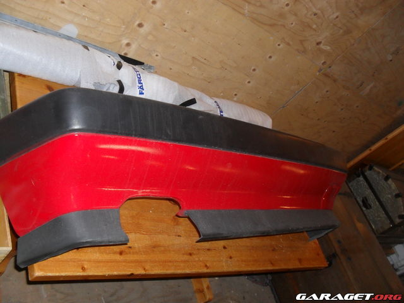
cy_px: 152
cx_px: 202
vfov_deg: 40.7
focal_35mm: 35
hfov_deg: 52.6
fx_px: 408
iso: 200
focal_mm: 6.3
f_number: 3.2
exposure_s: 1/45
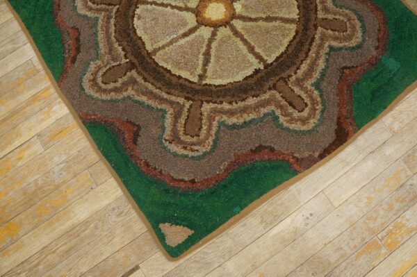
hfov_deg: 67.4
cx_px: 208
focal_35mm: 27
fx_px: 312
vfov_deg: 47.9
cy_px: 138
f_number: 4
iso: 1600
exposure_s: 1/60
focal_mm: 18
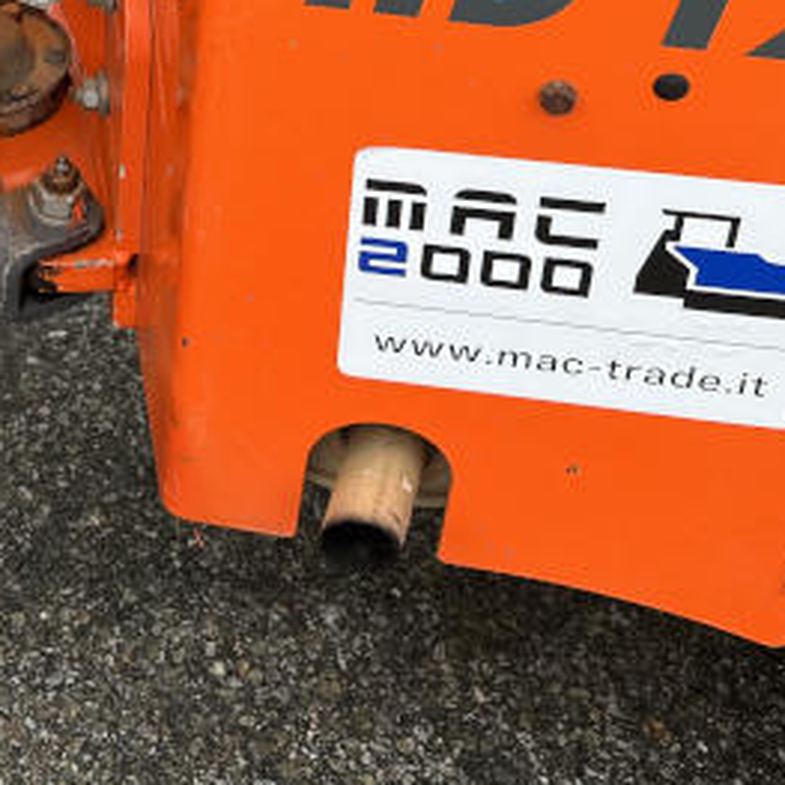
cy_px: -21
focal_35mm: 70
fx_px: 1796
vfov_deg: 23.5
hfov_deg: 23.7
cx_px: 15
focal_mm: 5.7
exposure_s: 1/526
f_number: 1.5
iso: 50
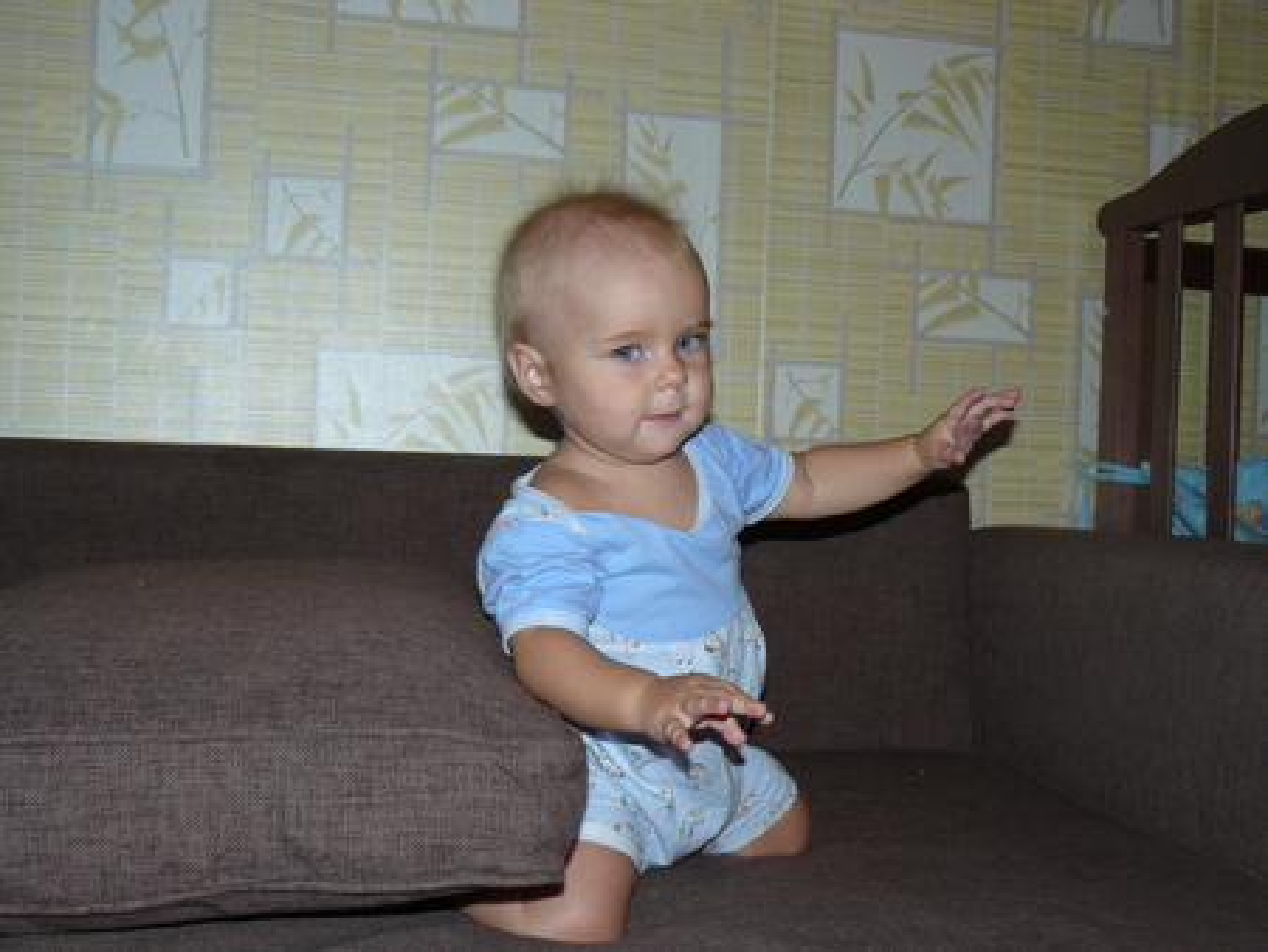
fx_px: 1576
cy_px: 476
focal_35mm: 43
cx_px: 634
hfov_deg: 43.8
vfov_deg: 33.6
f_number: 2.8
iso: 100
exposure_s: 1/30
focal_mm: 7.1
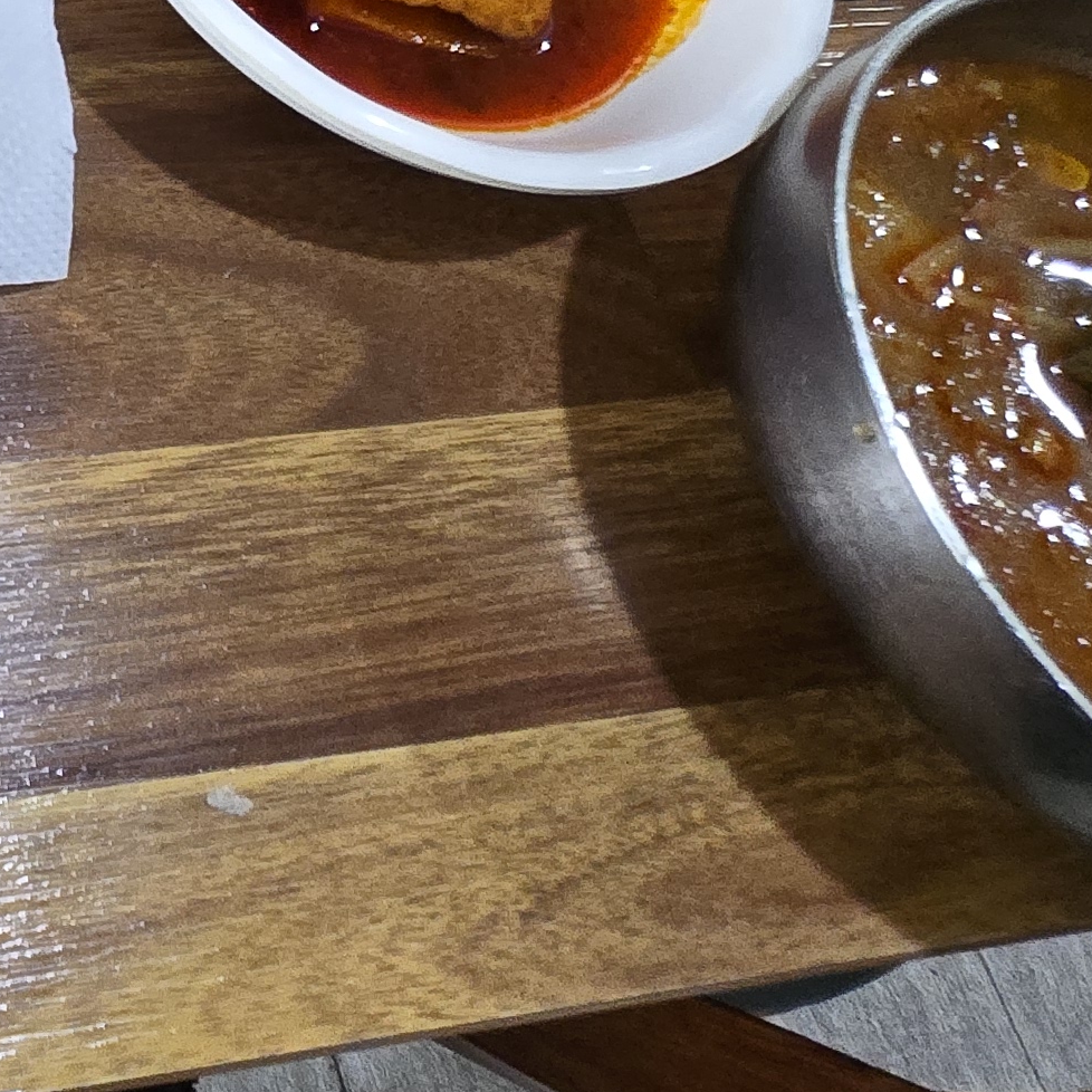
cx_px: -504
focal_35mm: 47
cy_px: -257
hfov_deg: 26.9
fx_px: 1677
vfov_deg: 30.1
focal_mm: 1.7
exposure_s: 1/60
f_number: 2.2
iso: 250
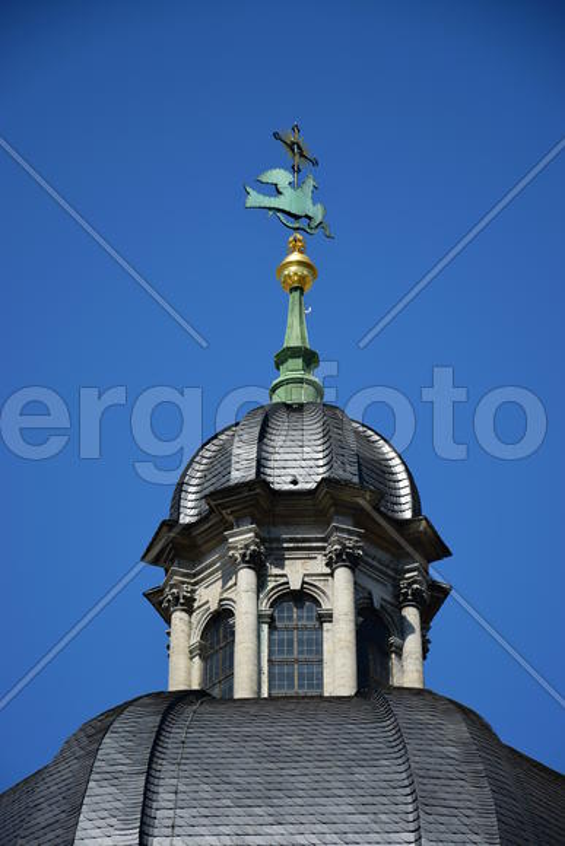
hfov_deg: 9.3
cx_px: 282
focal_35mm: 147
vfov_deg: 14.0
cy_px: 423
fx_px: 3458
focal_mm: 98
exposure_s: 1/500
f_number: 5.6
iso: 100
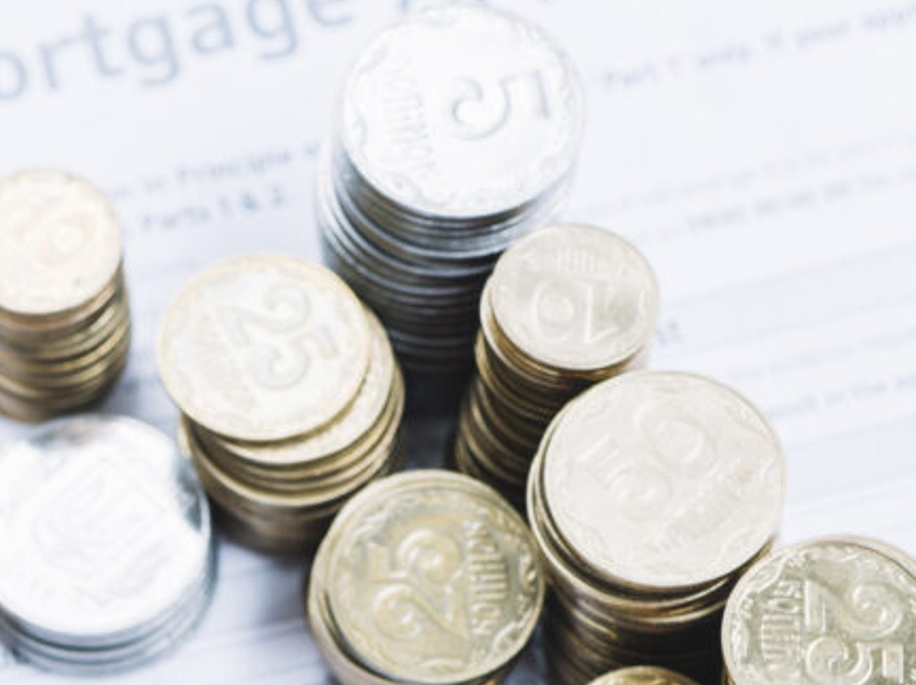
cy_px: 606
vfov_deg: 6.2
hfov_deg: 8.3
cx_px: 165
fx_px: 6319
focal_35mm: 239
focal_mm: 105
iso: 160
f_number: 10
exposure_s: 1/160
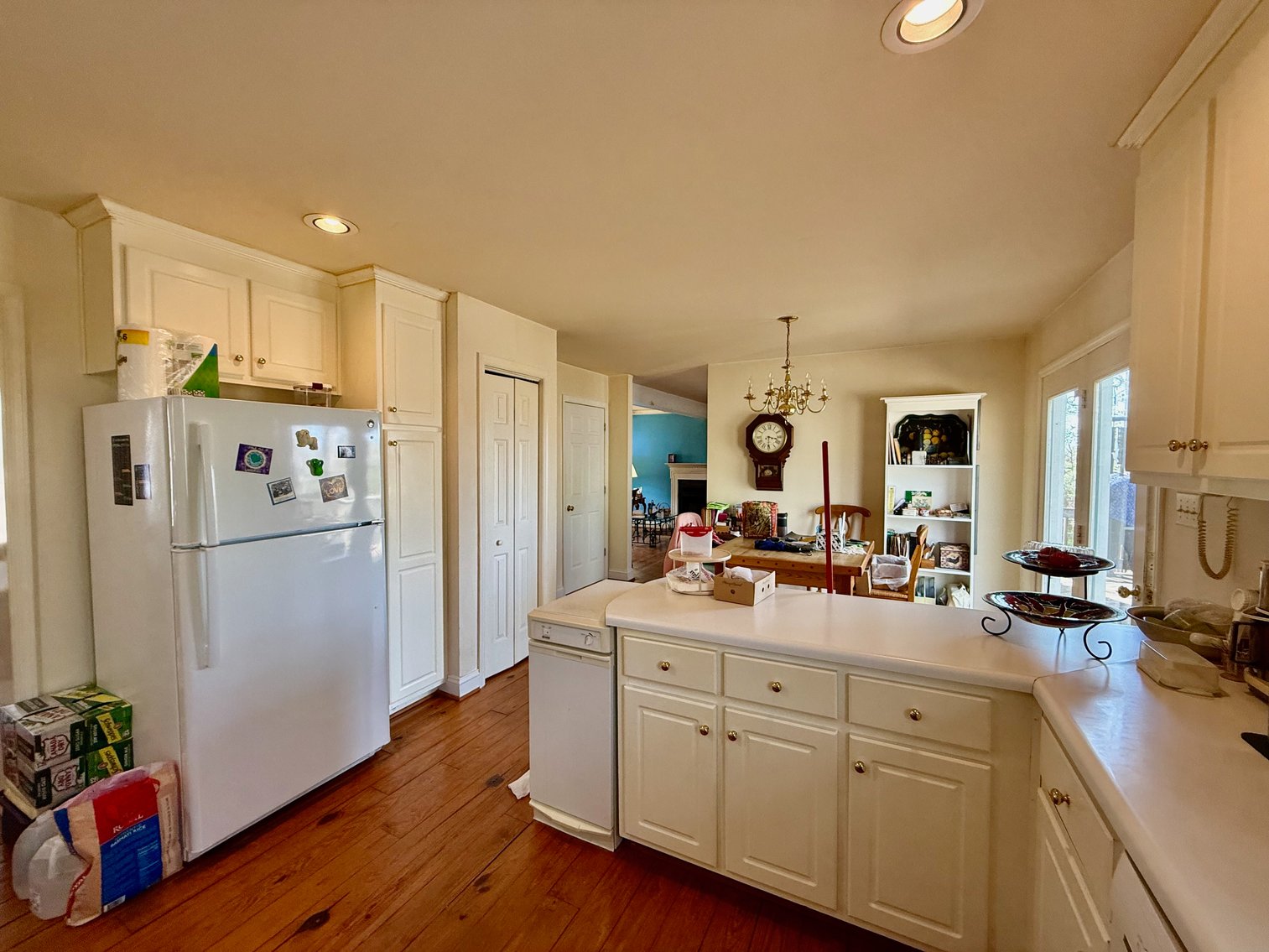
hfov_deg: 102.1
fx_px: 513
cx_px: 634
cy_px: 476
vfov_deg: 85.7
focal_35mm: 14
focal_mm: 2.22
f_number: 2.2
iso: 200
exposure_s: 1/60
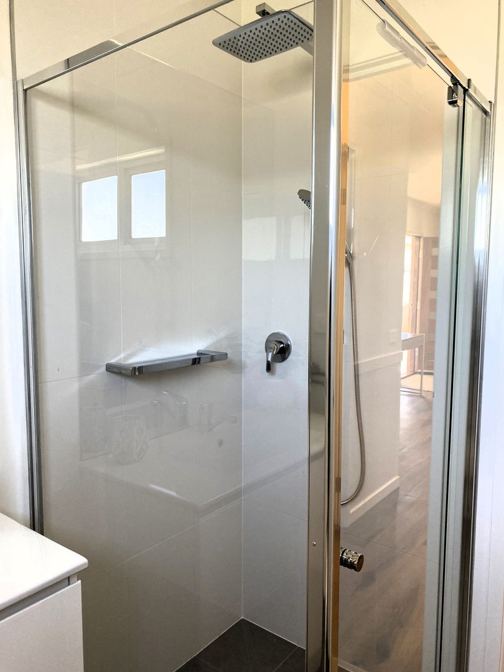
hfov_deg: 53.1
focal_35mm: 26
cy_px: 336
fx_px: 505
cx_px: 252
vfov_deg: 67.3
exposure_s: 1/100
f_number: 1.8
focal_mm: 4.25
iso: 80
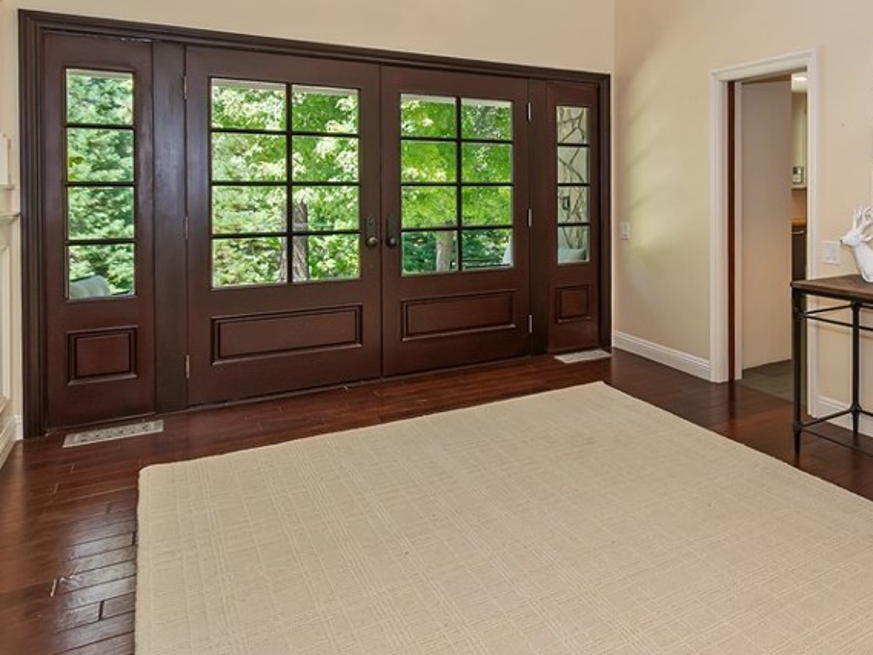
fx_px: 656
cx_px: 682
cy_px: 199
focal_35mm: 26
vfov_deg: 51.7
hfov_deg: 62.4
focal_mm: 10
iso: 400
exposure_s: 1/30
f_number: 8
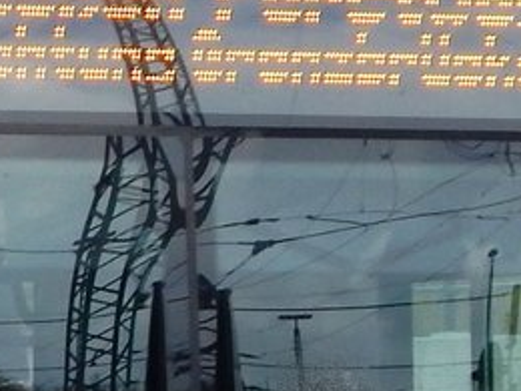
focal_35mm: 249
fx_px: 3748
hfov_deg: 7.7
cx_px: -359
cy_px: 480
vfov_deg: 5.9
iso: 125
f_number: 3.8
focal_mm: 9.7
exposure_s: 1/800
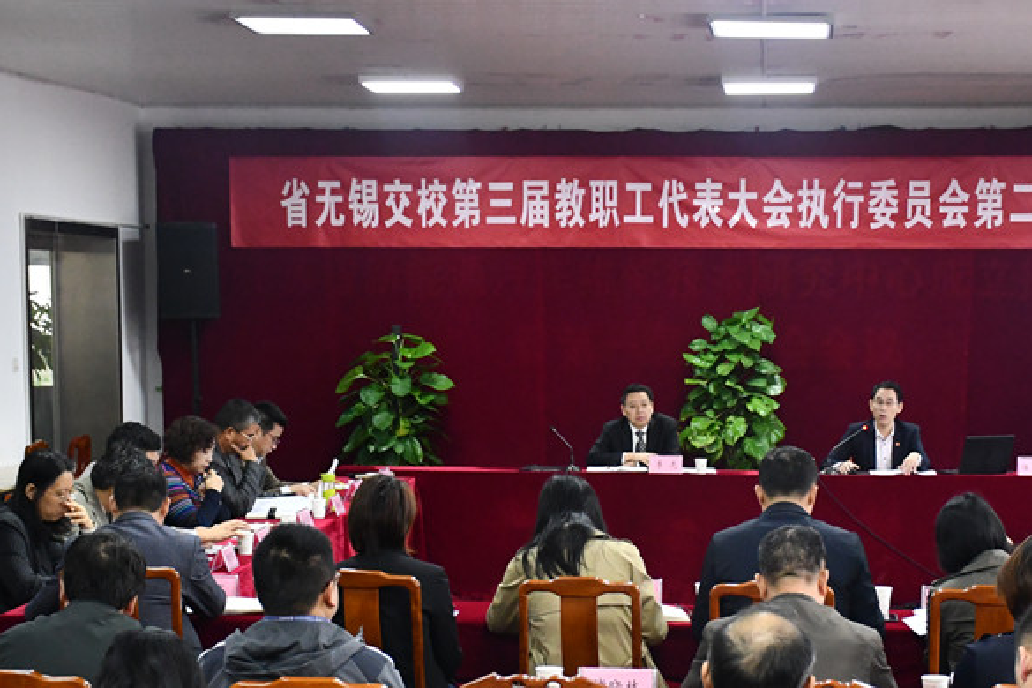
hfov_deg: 24.7
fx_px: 2350
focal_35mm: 82
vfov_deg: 16.5
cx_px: 639
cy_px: 556
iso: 3200
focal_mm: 32
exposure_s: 1/125
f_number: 4
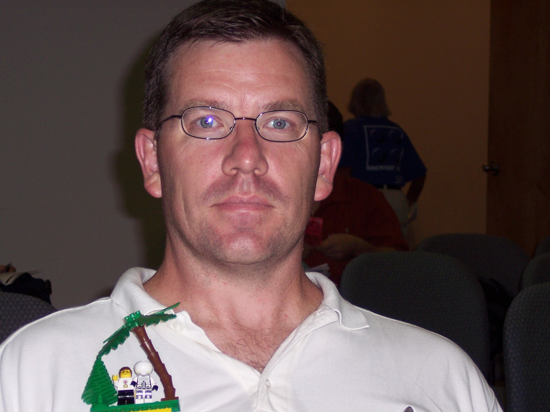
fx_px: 1748
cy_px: 245
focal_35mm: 110
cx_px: 223
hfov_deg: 17.9
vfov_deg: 13.5
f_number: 4.1
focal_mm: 18.7
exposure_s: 1/90
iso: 100
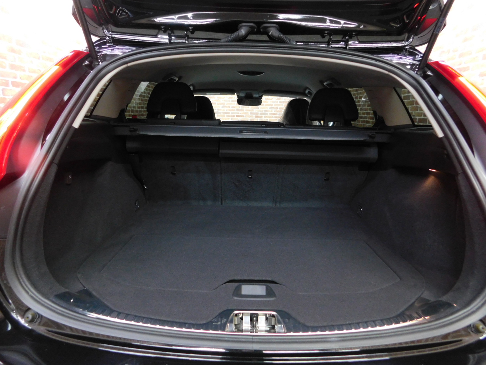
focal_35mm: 23
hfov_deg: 73.9
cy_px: 182
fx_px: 323
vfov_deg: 58.9
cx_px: 243
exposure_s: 1/13
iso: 400
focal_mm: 4
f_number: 3
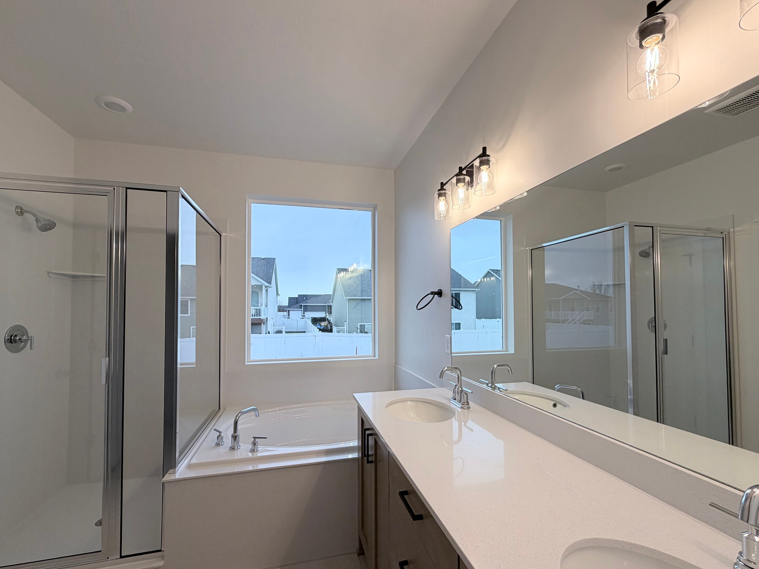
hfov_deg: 98.2
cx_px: 377
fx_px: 329
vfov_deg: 81.7
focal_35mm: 15
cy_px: 301
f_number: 2.2
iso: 64
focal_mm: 2.22
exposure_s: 1/124
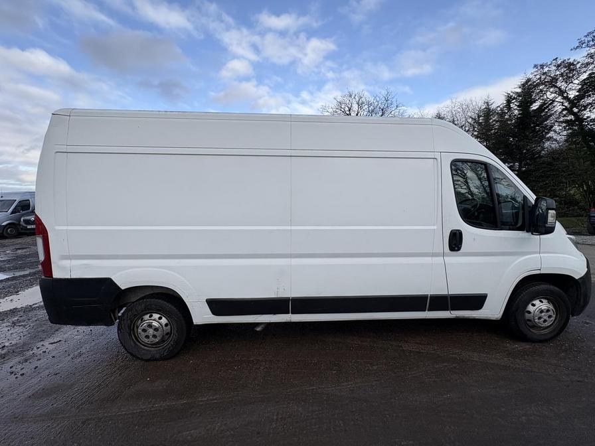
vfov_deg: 85.7
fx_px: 241
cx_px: 298
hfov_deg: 102.1
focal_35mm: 14
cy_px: 223
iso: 40
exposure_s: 1/787
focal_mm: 2.22
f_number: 2.2
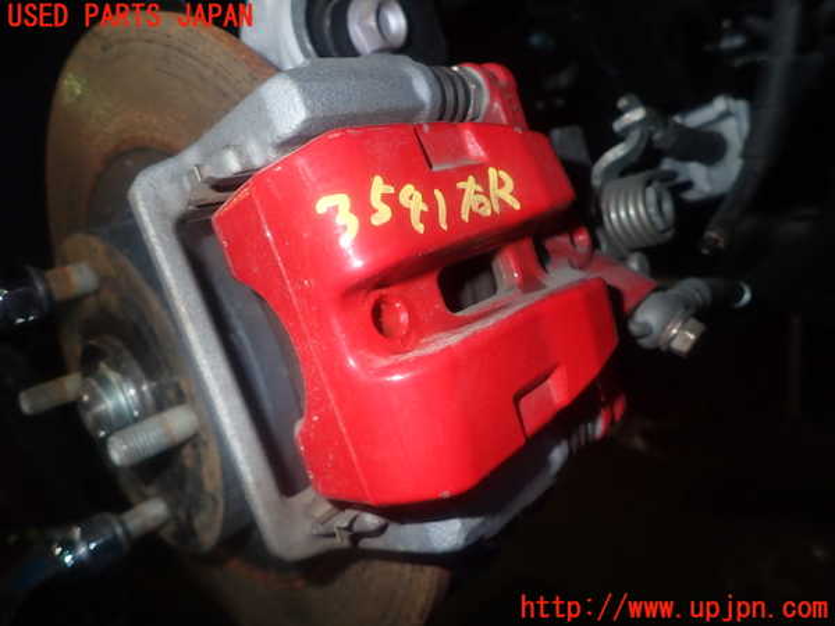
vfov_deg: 54.9
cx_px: 418
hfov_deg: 69.4
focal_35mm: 25
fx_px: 603
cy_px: 313
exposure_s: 1/30
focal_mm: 4.5
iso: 200
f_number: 5.6
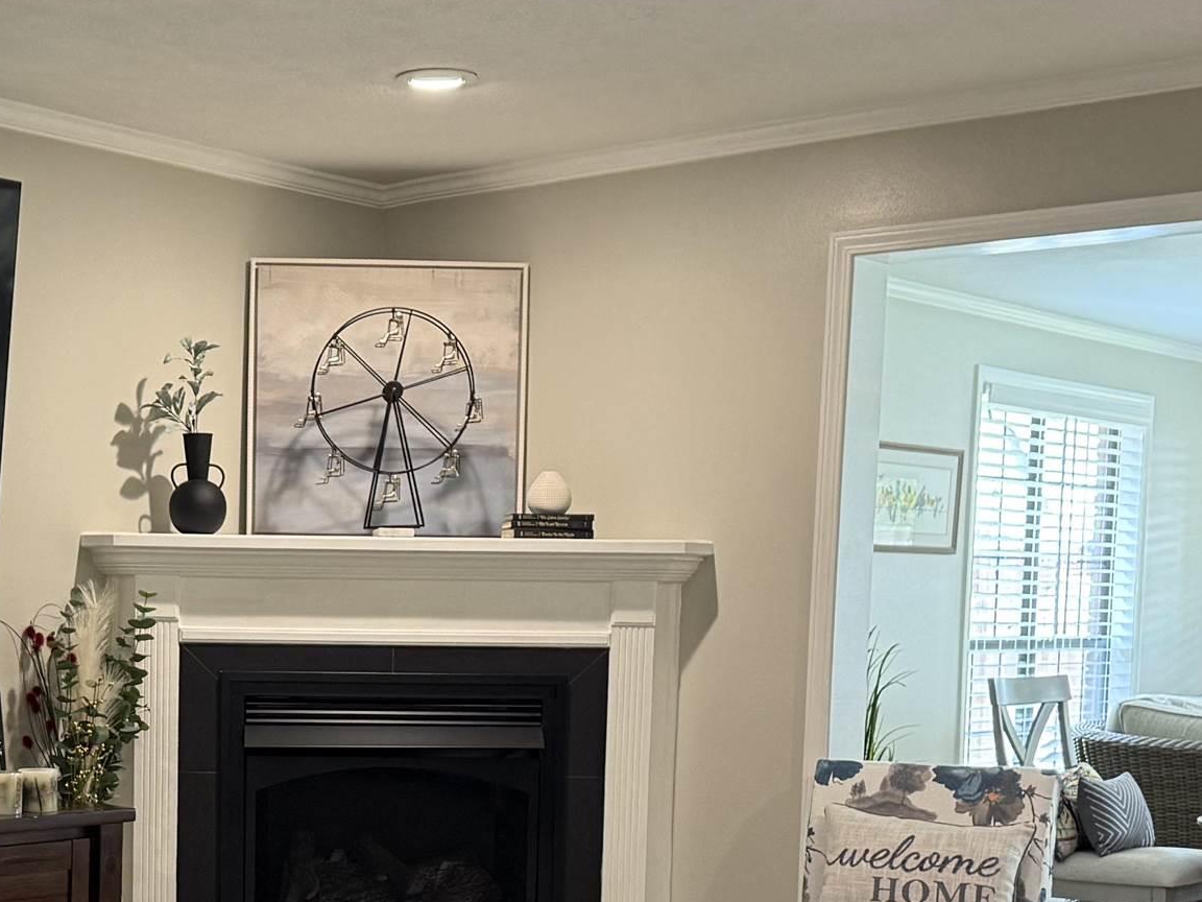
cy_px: 790
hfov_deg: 29.6
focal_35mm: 64
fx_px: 2222
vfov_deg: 22.4
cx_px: 239
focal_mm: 6.76
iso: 250
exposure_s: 1/60
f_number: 1.78
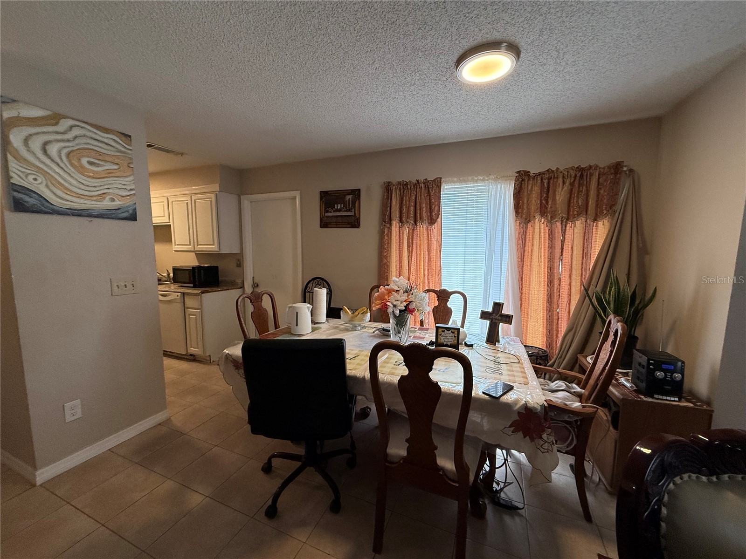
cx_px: 373
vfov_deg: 85.7
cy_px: 280
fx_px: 302
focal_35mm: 14
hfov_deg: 102.1
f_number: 2.2
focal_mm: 2.22
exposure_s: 1/120
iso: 250
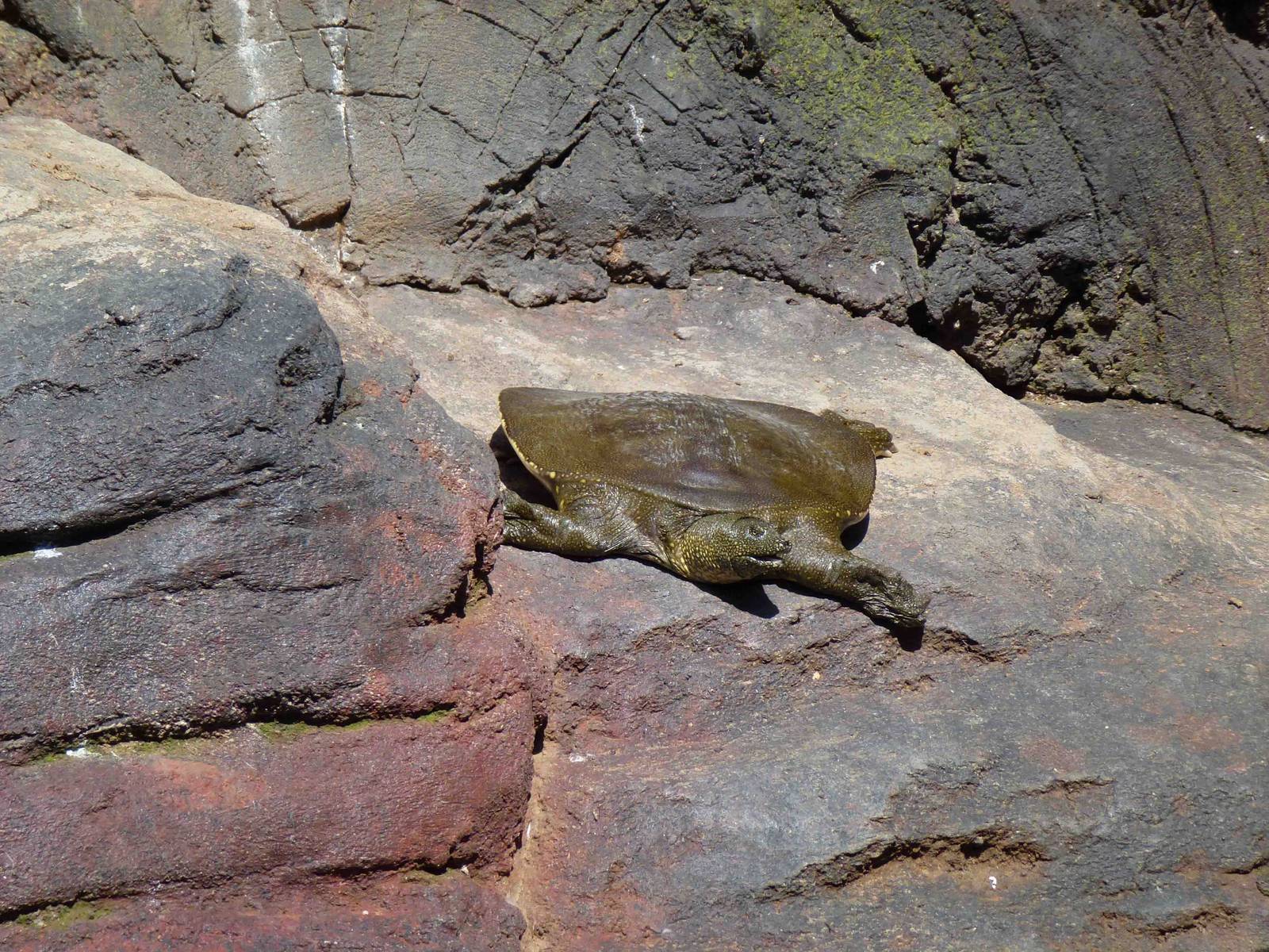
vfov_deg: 3.9
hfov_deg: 5.2
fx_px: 14077
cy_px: 476
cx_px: 634
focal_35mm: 384
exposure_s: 1/400
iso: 100
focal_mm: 68.8
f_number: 5.9
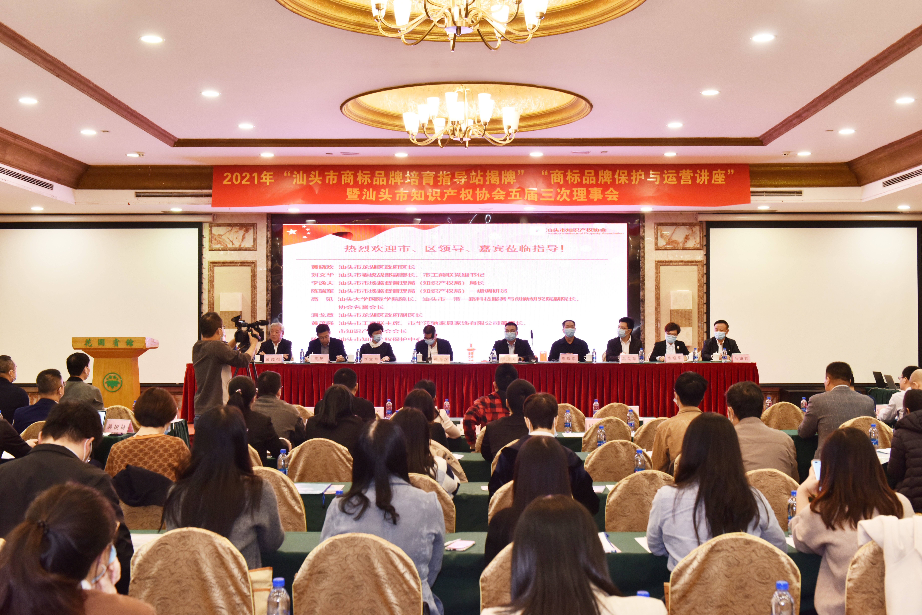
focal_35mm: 42
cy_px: 308
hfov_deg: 46.4
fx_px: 1076
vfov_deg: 31.9
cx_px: 461
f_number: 6.3
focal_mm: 42
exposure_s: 1/40
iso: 1000
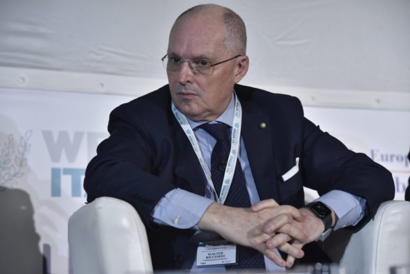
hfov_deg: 16.8
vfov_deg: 11.3
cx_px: 205
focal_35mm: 122
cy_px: 137
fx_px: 1390
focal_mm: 122
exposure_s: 1/160
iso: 2000
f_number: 5.6
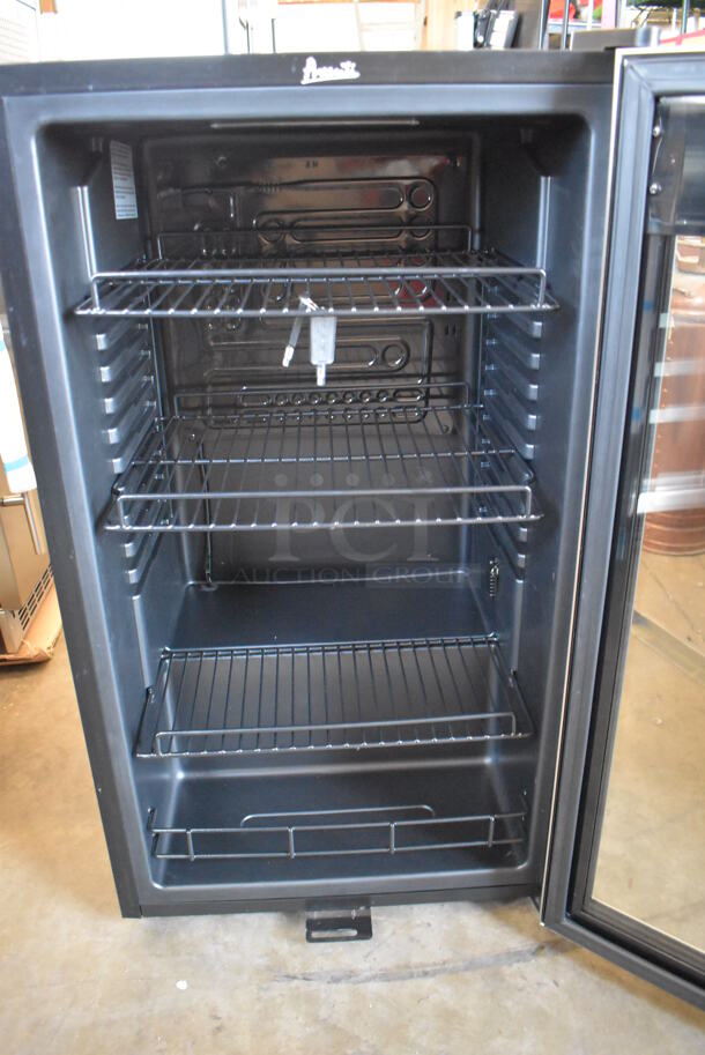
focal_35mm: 30
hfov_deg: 43.7
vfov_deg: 61.9
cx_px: 352
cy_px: 528
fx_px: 880
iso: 9000
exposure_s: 1/125
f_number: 3.5
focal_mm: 20
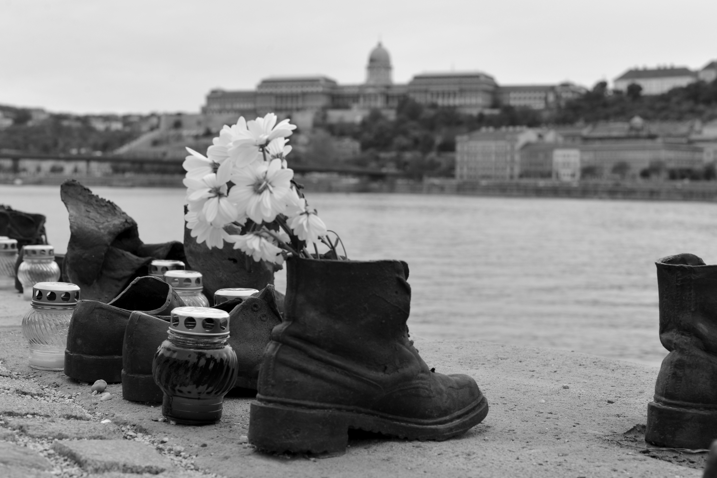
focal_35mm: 51
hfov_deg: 38.9
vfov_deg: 26.5
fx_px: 1016
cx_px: 358
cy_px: 239
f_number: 7.1
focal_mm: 50
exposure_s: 1/200
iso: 200
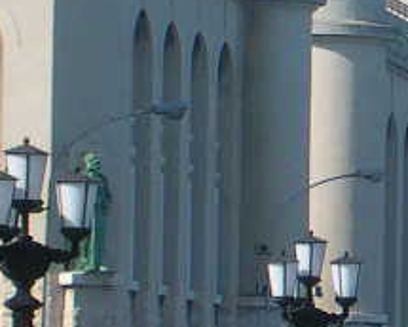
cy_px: 234
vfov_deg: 3.0
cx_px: 770
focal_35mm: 517
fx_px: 6243
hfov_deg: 3.7
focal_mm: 16.8
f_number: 4.8
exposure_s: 1/332
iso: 100
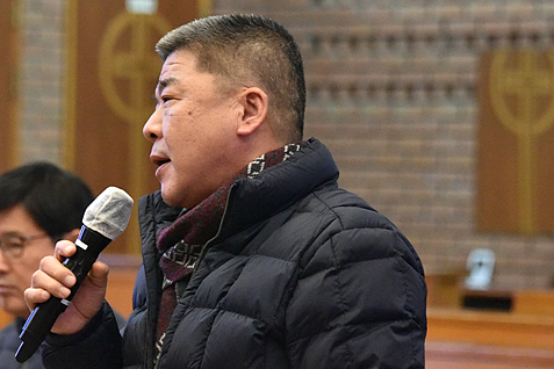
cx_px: 228
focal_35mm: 302
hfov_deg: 6.8
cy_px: 119
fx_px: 4647
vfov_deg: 4.6
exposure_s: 1/125
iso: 9000
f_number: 6.3
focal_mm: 180
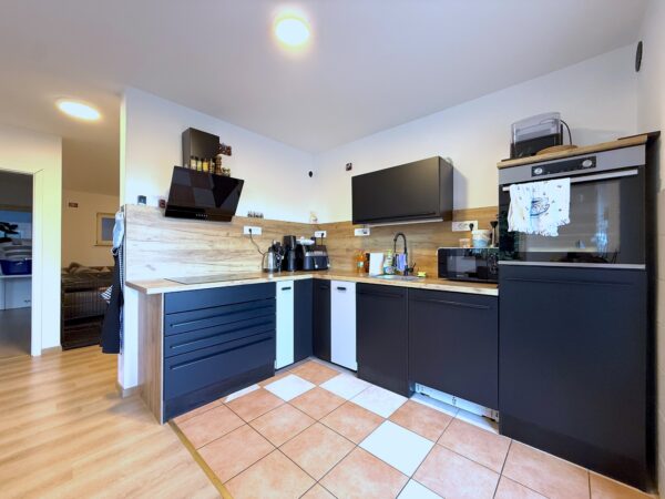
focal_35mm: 14
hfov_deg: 102.1
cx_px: 332
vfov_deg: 85.7
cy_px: 250
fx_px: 269
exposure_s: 1/50
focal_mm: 2.22
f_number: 2.2
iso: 250
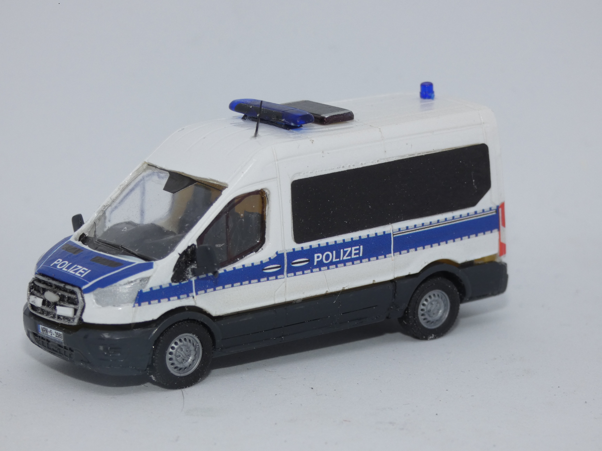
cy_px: 226
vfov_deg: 11.2
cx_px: 301
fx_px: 2296
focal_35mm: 132
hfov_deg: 14.9
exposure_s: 1/60
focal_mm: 23.7
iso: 100
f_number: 5.2
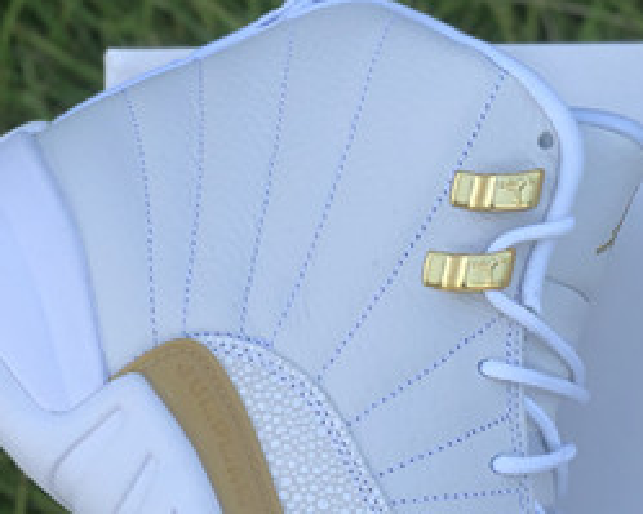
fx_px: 2872
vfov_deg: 10.1
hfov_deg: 12.5
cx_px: 728
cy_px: 528
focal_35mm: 151
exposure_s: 1/355
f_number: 2.4
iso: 16
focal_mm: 6
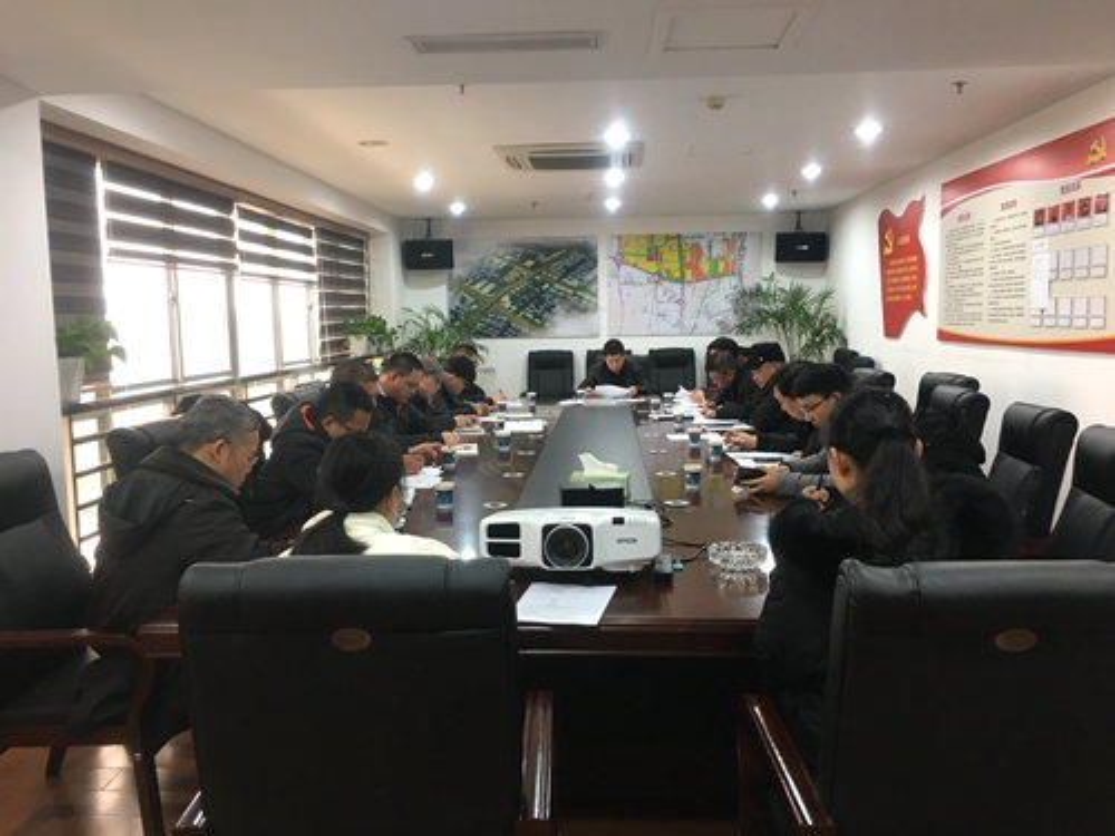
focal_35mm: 29
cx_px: 558
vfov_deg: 48.2
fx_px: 934
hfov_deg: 61.7
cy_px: 418
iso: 100
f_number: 2.2
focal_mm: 4.15
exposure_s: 1/33
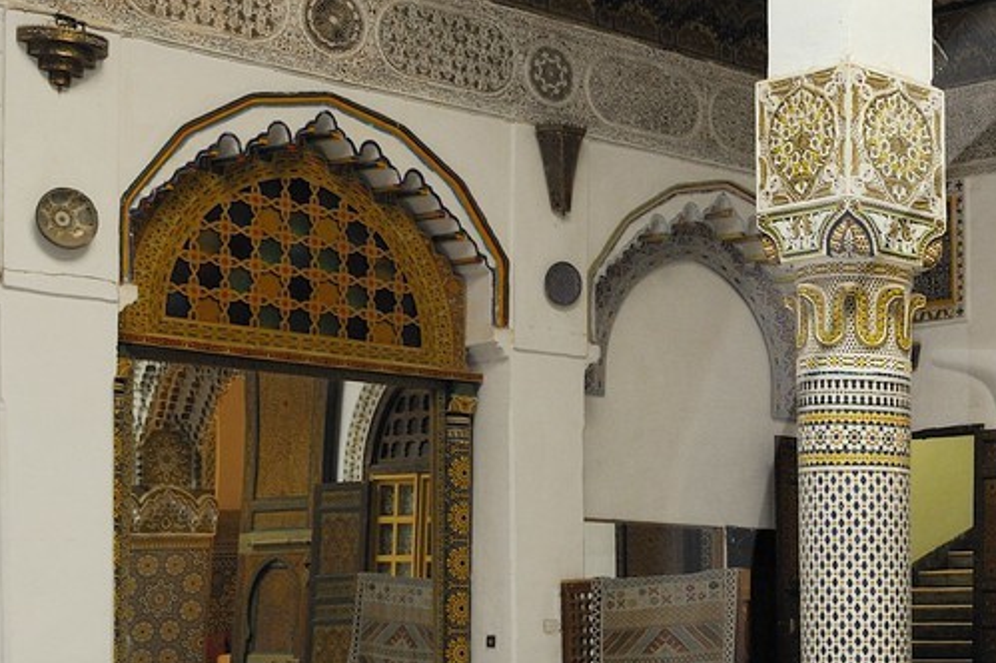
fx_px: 2129
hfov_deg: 22.0
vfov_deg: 17.3
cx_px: 1477
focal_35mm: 77
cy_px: 677
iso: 800
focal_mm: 24
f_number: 5
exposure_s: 1/15
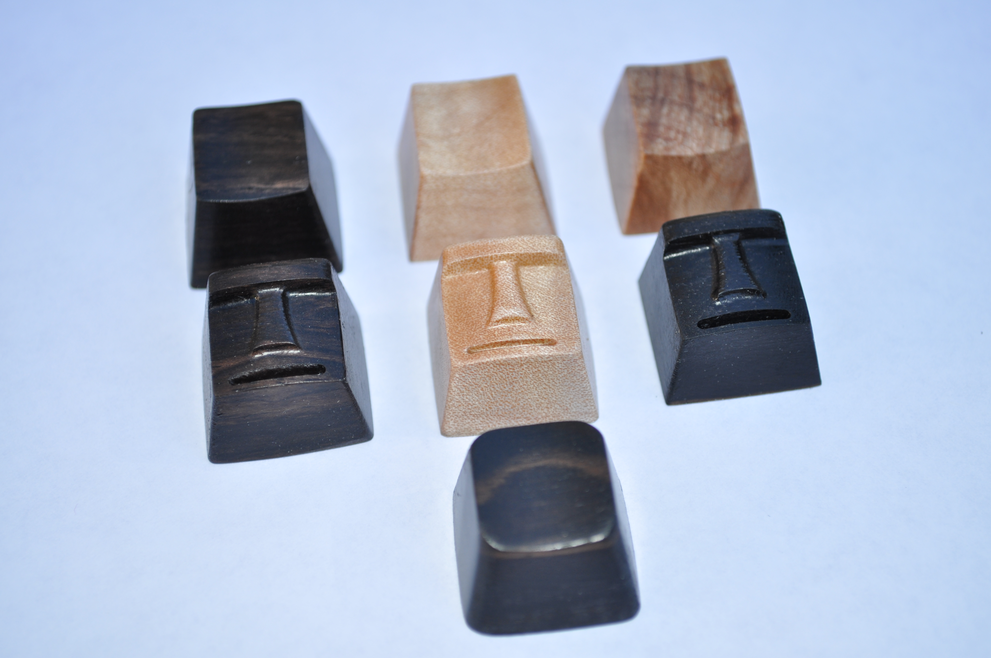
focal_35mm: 66
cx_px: 496
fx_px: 1815
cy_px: 329
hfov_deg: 30.5
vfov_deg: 20.6
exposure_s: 1/200
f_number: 5.3
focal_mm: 44
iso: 200
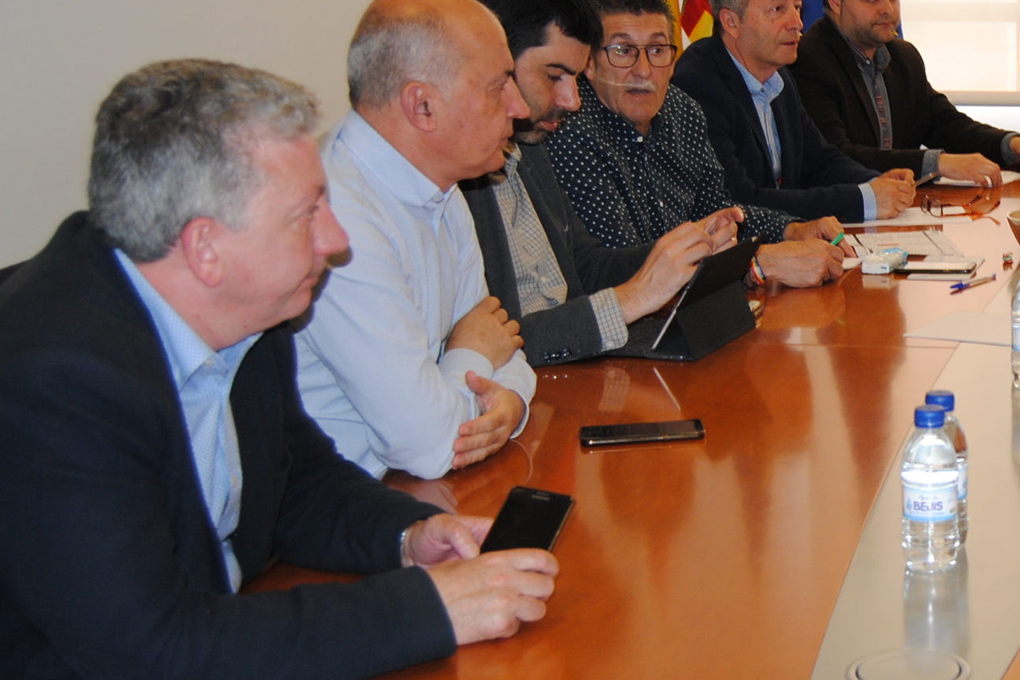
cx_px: 987
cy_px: 319
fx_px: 1898
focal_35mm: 67
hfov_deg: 28.5
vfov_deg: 20.3
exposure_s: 1/60
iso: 200
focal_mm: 20
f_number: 3.5
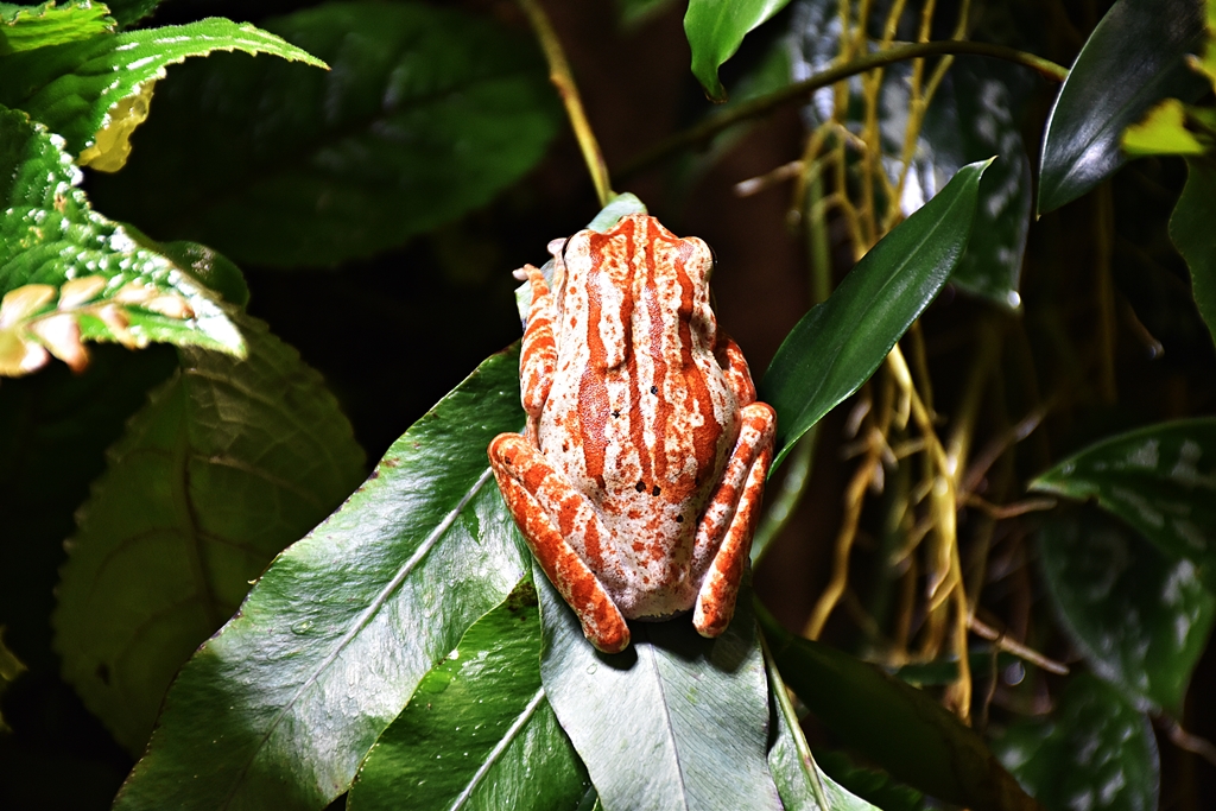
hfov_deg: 9.8
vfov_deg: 6.5
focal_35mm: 210
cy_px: 406
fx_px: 7094
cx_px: 608
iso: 1400
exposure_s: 1/125
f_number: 5.6
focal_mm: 140
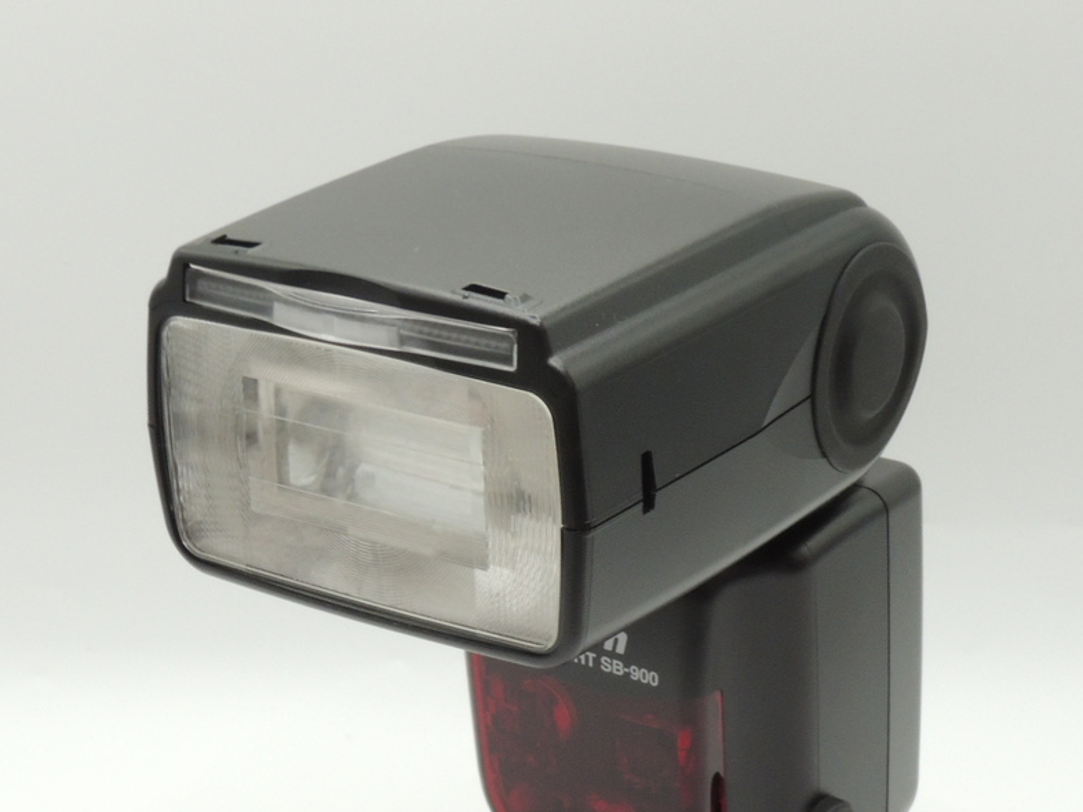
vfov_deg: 17.4
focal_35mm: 84
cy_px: 619
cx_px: 569
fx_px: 2627
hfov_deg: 23.3
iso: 400
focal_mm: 9.8
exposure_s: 1/20
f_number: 8.2
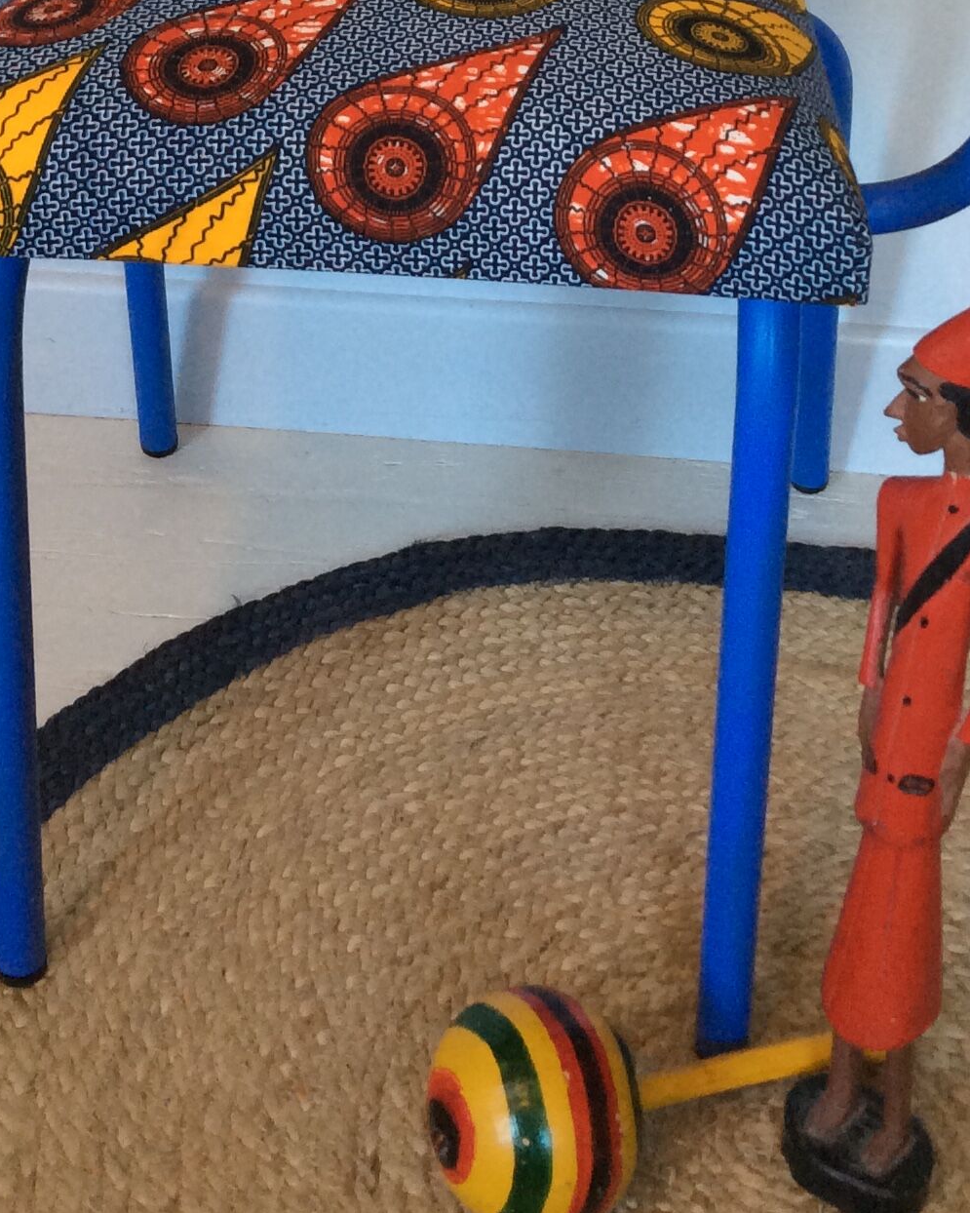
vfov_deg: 27.9
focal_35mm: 65
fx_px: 2333
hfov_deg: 23.5
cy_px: 92
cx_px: 416
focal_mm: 3.3
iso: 64
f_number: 2.4
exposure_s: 1/25
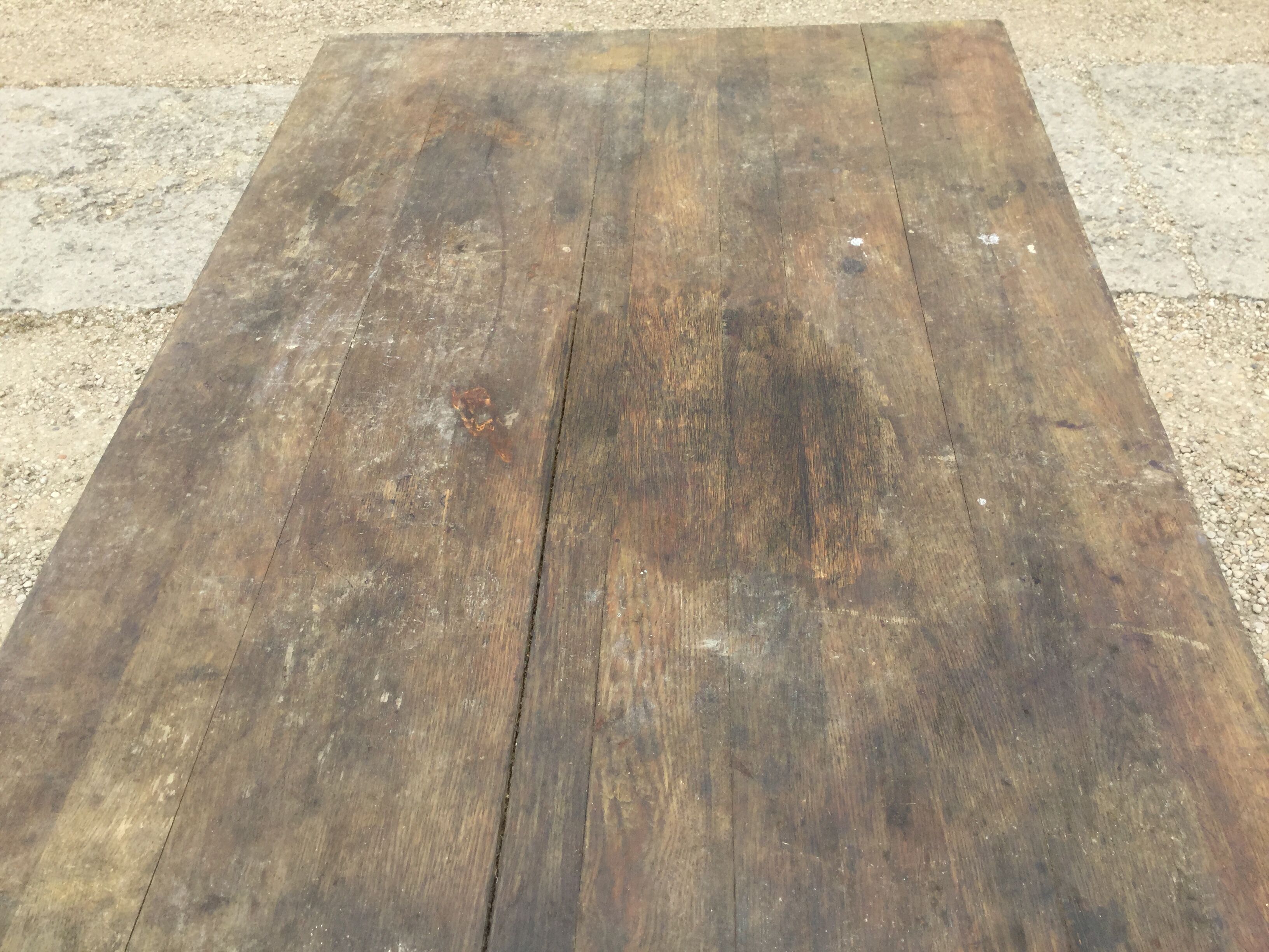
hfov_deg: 58.4
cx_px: 634
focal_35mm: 31
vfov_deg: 45.4
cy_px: 476
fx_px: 1136
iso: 25
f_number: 2.4
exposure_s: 1/547
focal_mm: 3.3
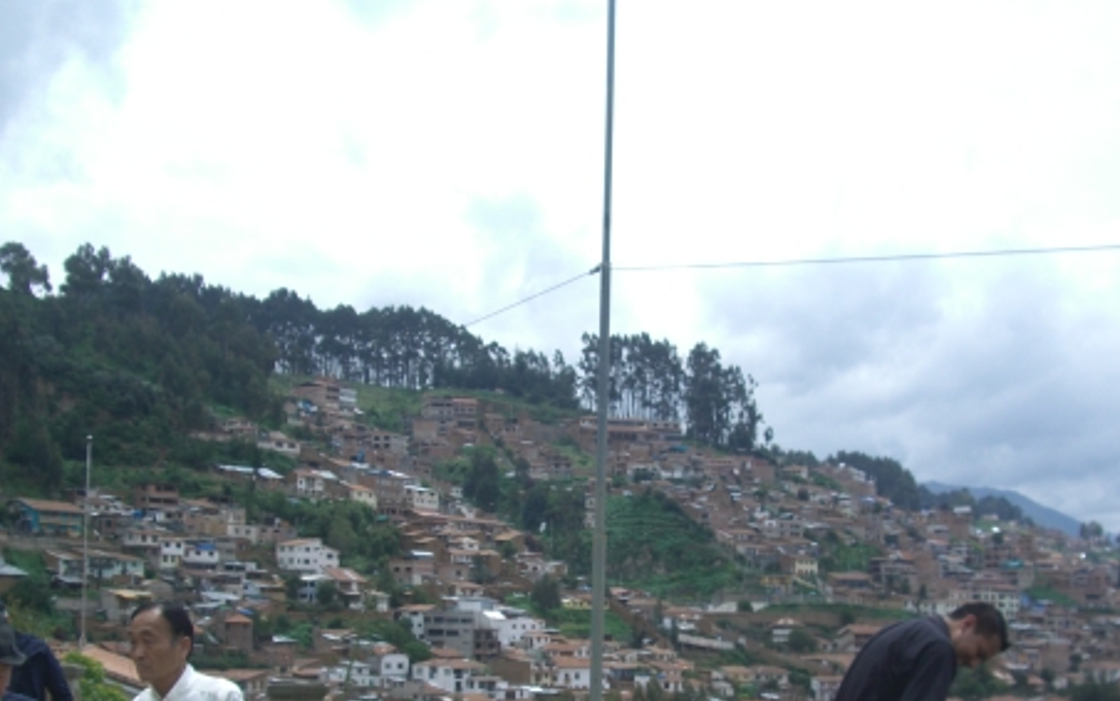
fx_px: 1741
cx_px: 627
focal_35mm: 57
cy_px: 570
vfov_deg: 22.4
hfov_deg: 35.6
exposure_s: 1/320
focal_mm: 7.9
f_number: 5.6
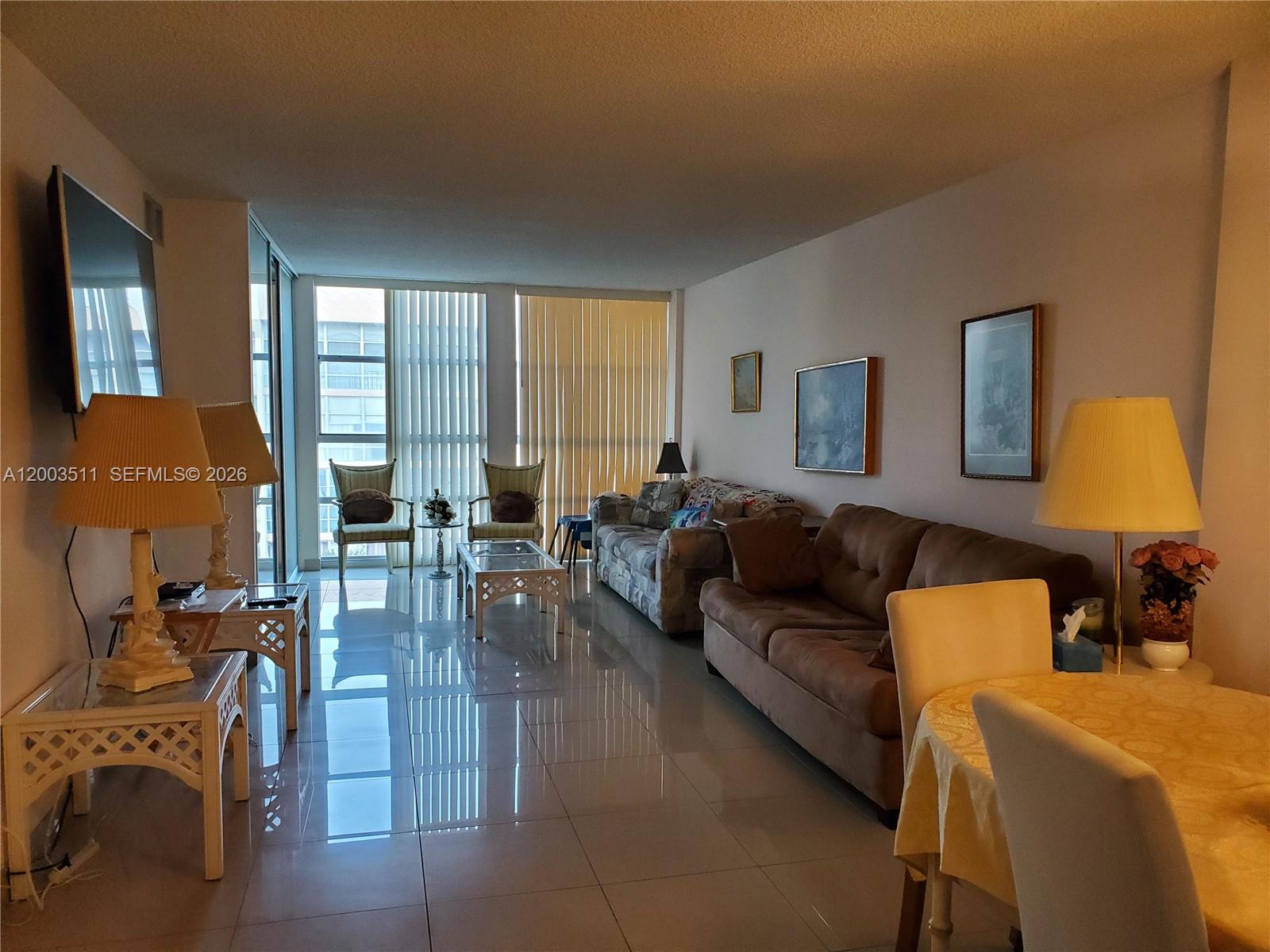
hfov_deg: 67.3
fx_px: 954
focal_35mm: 26
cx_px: 635
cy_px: 476
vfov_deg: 53.1
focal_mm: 4.3
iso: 400
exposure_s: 1/120
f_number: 2.4
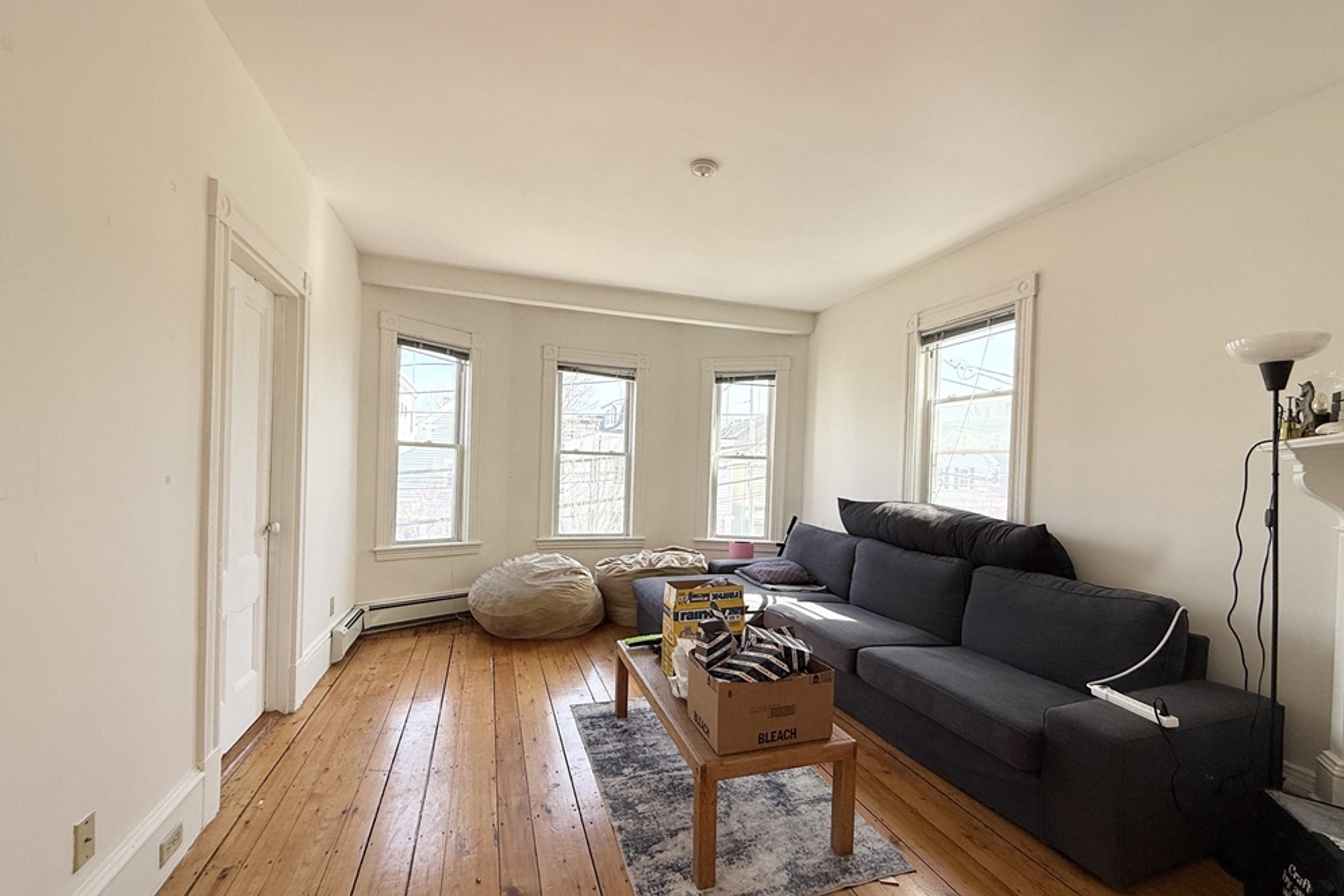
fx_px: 560
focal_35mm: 15
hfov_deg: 100.4
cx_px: 686
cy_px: 476
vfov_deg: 77.3
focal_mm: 2.22
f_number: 2.2
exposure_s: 1/187
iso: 64
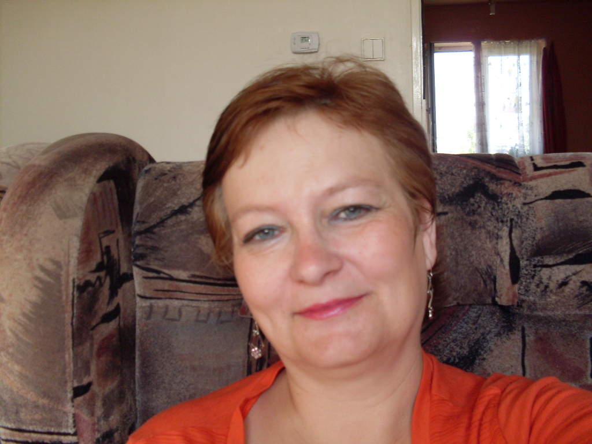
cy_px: 222
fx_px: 650
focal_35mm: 38
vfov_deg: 37.7
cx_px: 296
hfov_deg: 49.0
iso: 100
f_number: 2.8
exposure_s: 1/60
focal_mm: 6.3
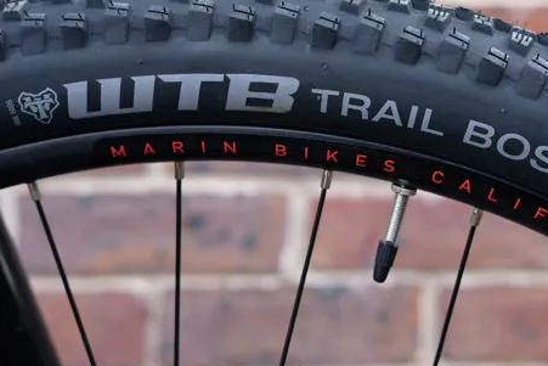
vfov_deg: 14.5
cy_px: 71
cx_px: 348
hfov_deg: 21.6
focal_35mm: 94
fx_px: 1431
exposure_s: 1/150
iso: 200
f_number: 3.6
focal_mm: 35
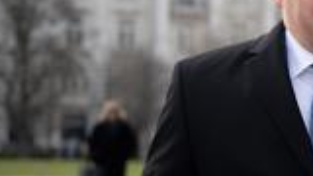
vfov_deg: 4.9
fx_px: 2058
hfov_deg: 8.4
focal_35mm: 248
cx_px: 575
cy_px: 152
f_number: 2.8
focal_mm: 52
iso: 200
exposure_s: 1/640
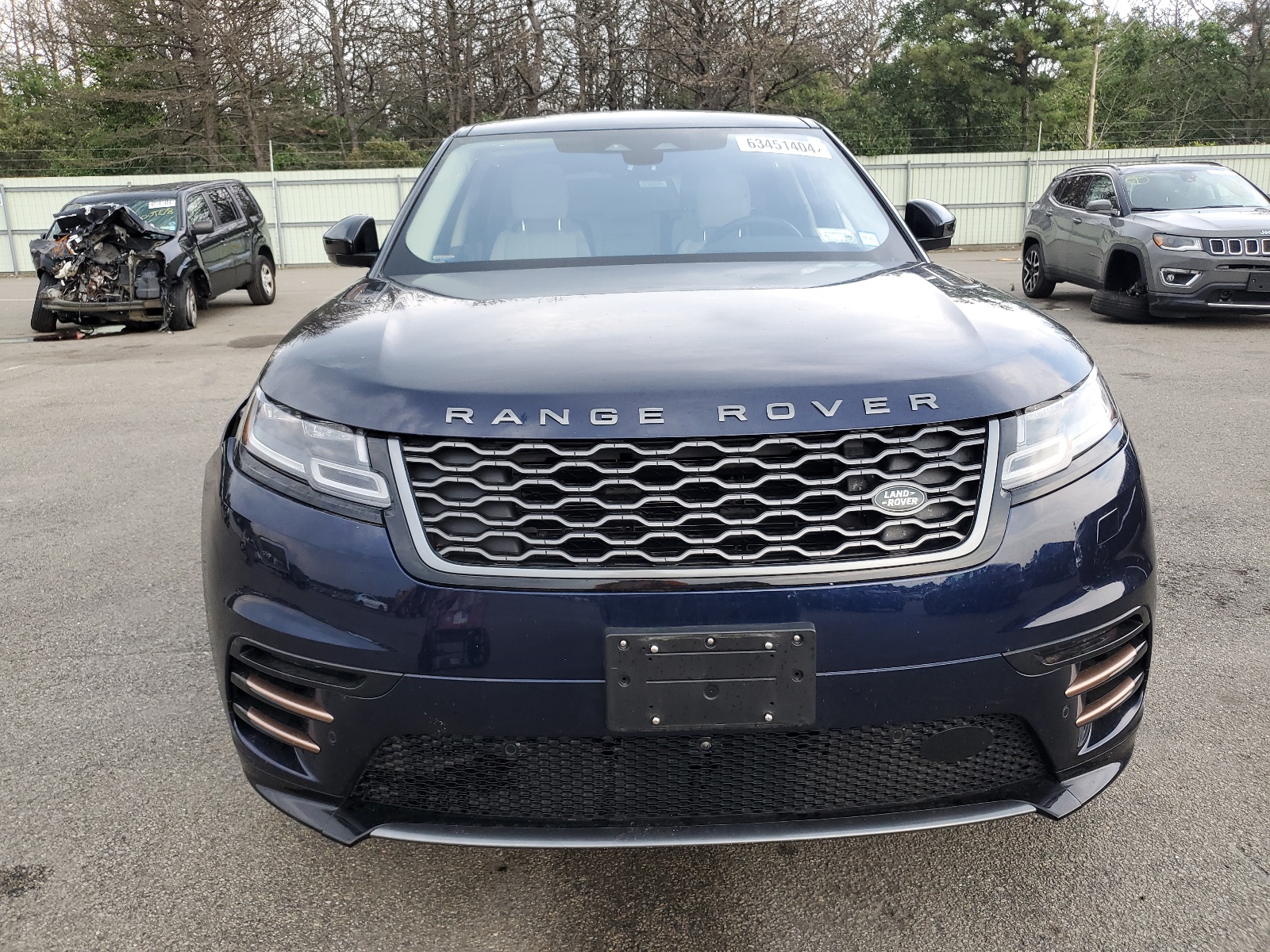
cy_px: 476
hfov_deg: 67.3
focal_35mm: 26
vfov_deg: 53.1
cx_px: 635
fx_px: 954
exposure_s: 1/435
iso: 50
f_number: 1.5
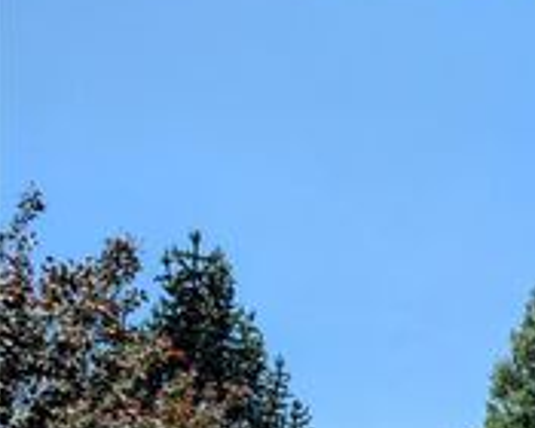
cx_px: 761
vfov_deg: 21.0
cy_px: 532
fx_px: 1061
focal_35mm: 67
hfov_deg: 23.6
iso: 23
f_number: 1.68
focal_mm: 6.9
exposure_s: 1/1119
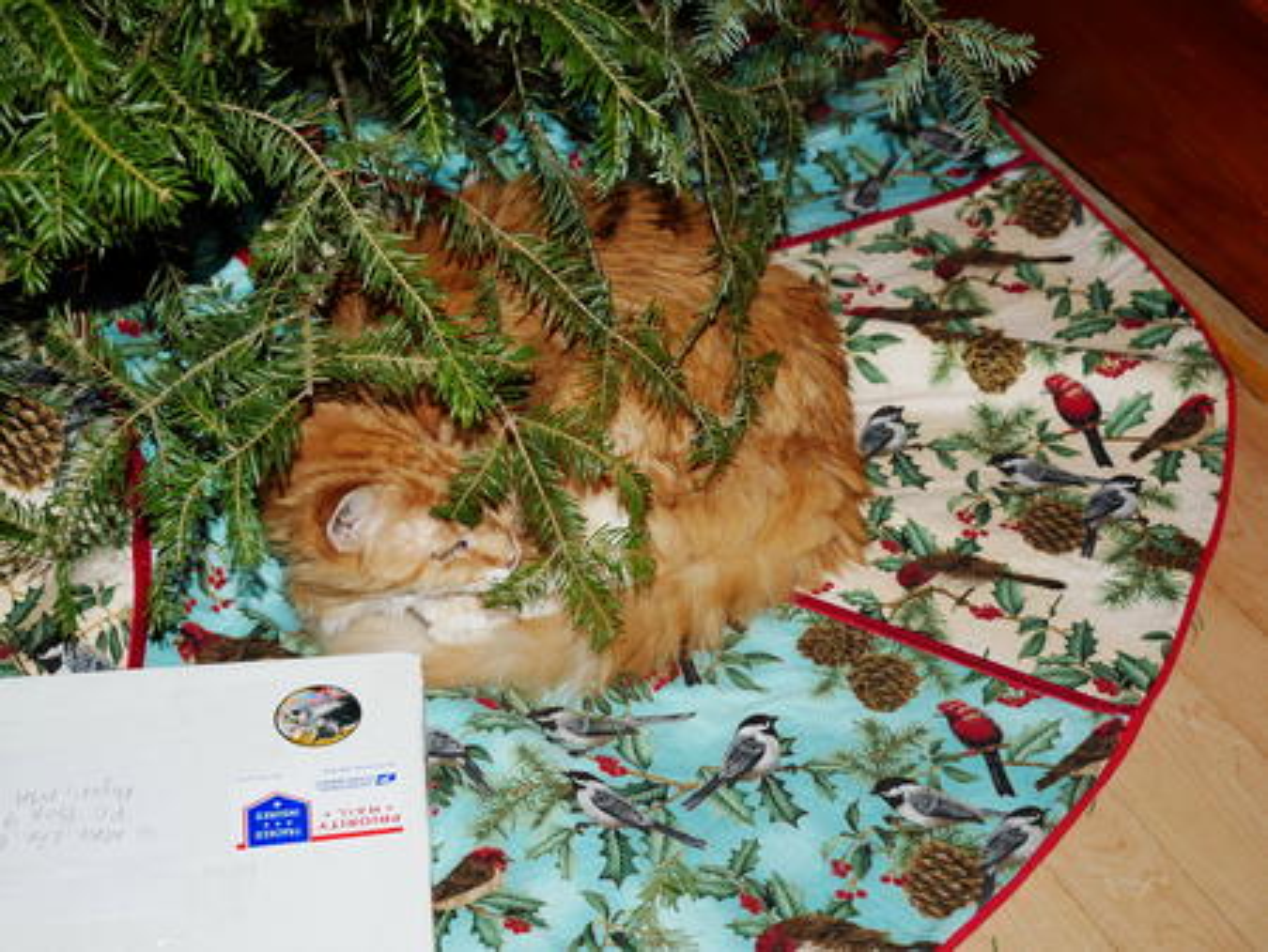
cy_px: 476
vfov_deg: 24.4
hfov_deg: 32.2
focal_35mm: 60
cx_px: 634
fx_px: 2199
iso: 250
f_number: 4.9
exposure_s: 1/60
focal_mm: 30
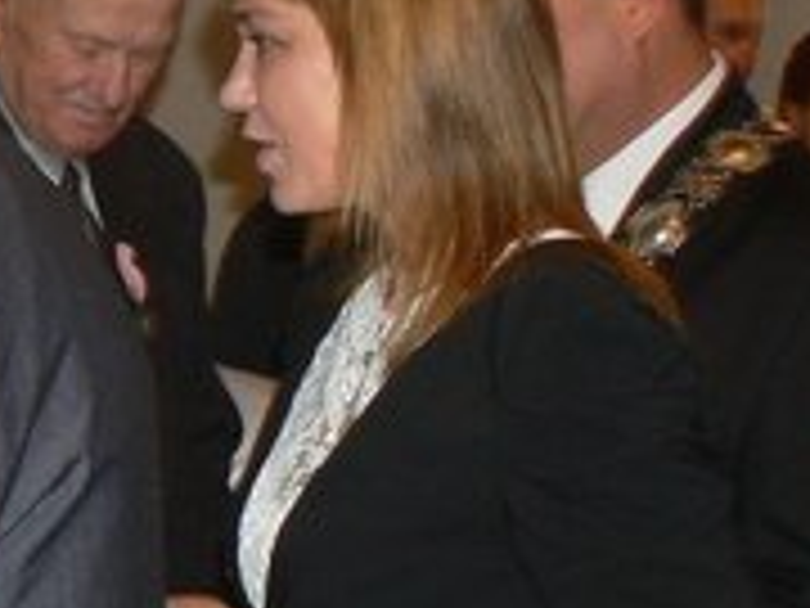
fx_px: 3042
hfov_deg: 13.7
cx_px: -621
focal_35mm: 130
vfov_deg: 11.4
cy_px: 482
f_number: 2.8
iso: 100
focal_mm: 6
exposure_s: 1/30
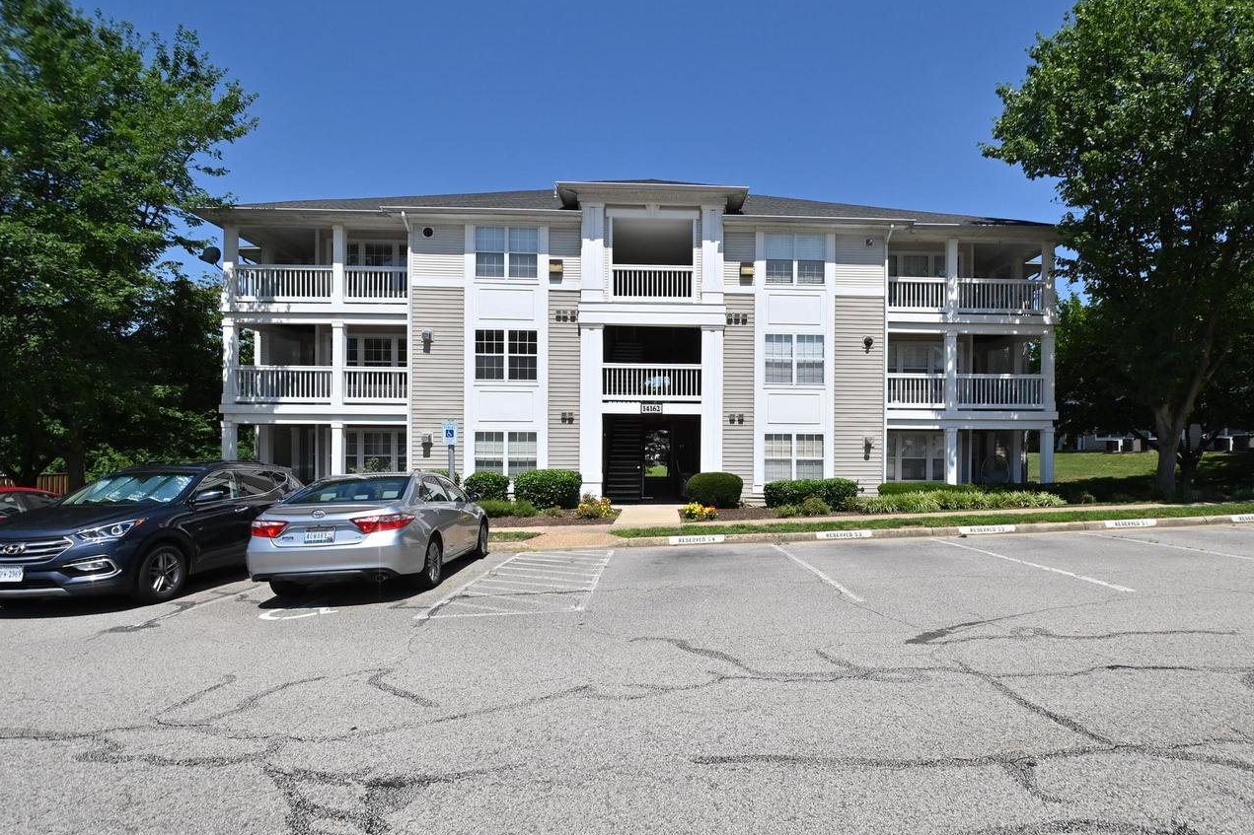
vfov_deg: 70.4
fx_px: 592
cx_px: 678
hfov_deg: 93.1
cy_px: 430
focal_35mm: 17
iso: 400
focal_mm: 10
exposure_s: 1/4000
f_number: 7.1
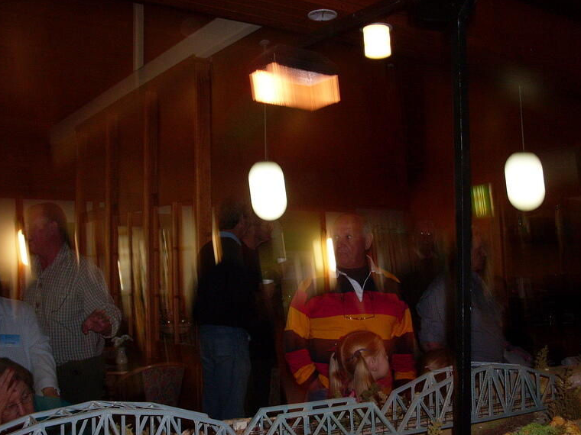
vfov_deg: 36.0
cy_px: 214
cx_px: 286
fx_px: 671
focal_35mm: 40
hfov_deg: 46.8
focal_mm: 6.3
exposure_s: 1/45
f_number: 2.8
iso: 100
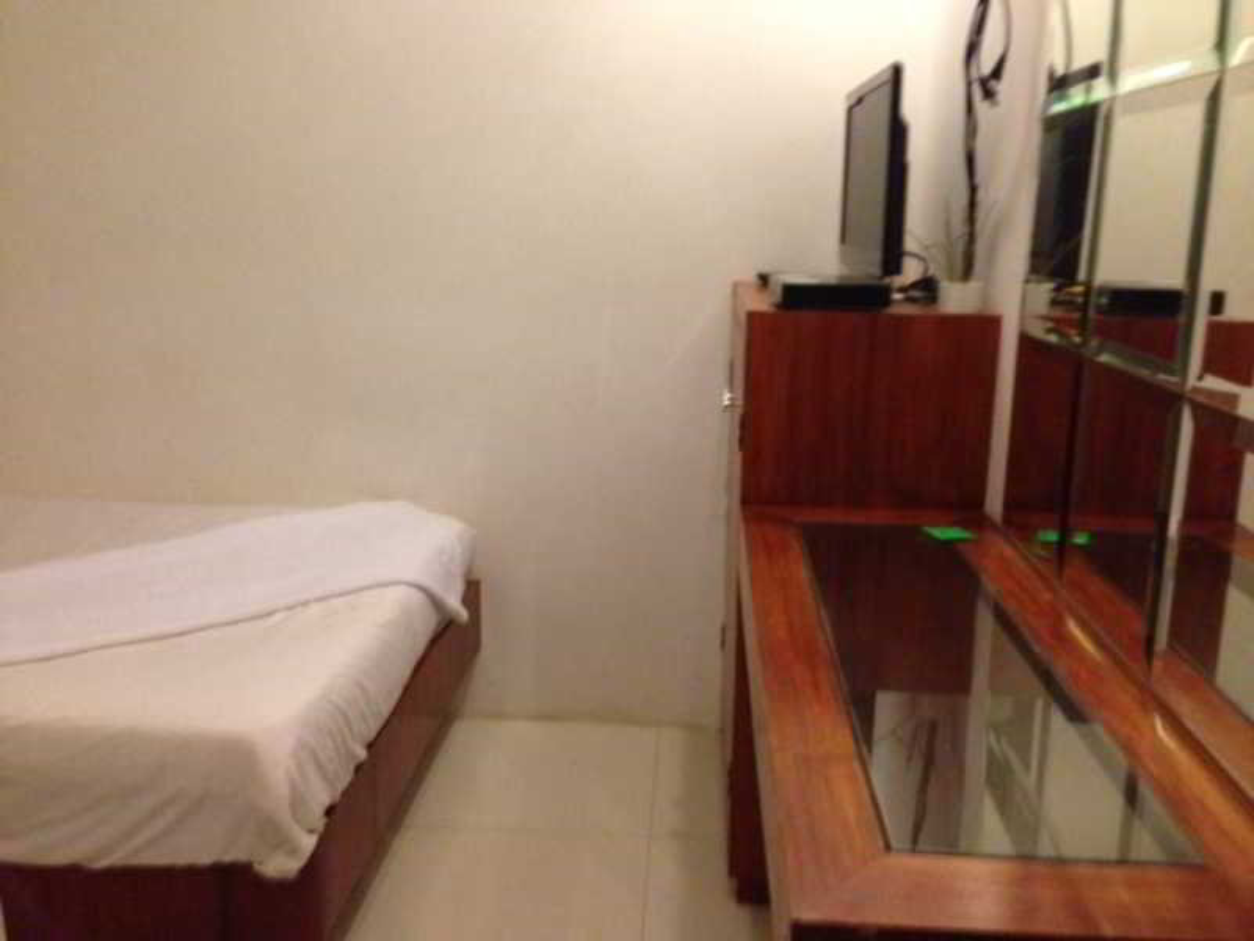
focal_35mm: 33
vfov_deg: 42.9
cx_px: 627
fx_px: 1195
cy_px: 470
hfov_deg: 55.4
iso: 500
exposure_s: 1/15
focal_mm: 4.13
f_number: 2.4
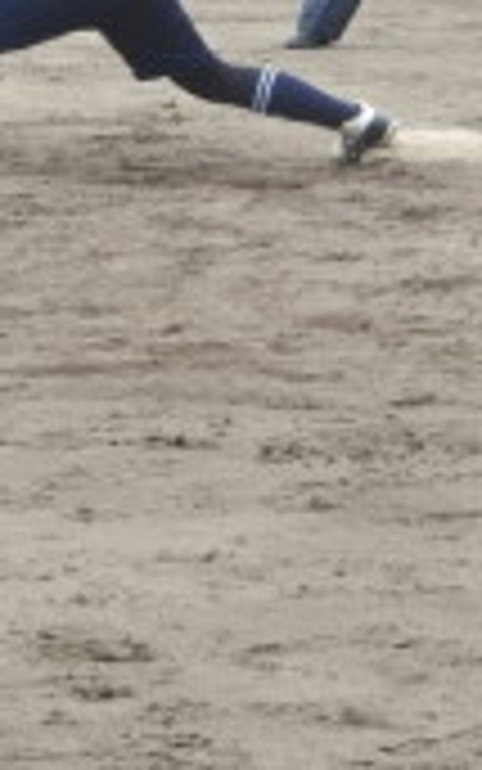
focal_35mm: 465
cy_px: -90
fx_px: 9765
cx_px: 176
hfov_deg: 2.8
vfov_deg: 4.5
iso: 100
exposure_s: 1/200
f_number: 5
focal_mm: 22.4
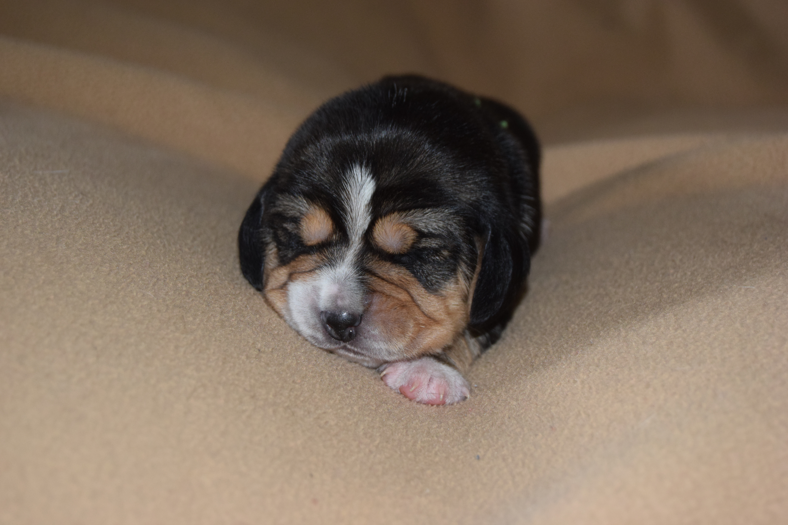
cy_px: 262
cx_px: 394
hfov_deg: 24.6
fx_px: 1806
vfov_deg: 16.6
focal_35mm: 82
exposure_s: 1/60
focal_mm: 55
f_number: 5.6
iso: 1250
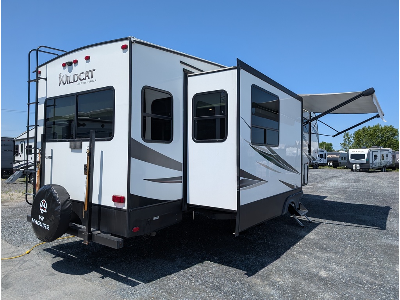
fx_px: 277
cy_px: 150
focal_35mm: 24
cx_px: 200
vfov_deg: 56.8
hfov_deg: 71.6
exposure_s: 1/1312
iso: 21
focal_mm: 6.9
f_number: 1.68
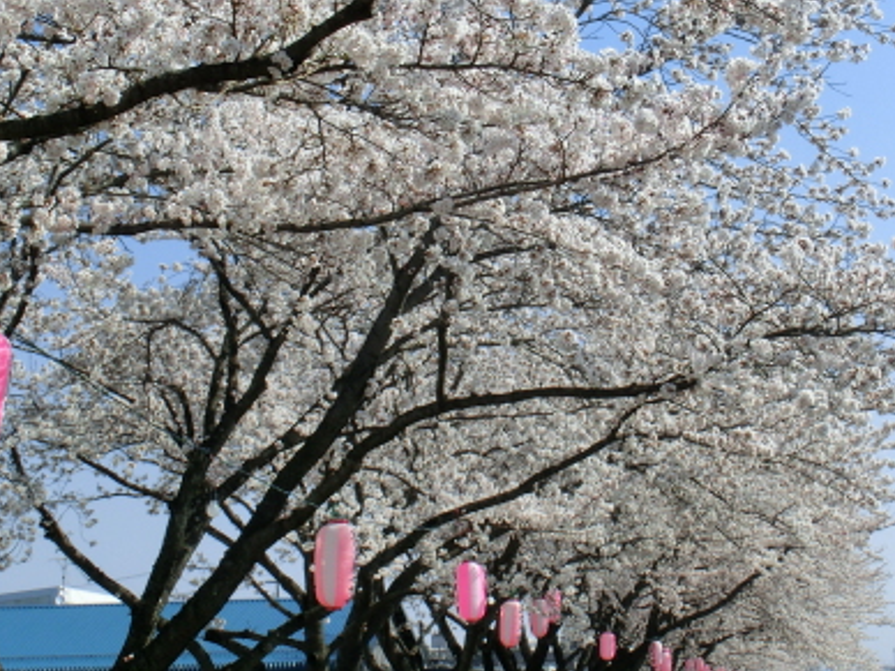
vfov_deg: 15.7
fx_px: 2430
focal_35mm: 94
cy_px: 272
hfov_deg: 20.8
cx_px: 542
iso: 100
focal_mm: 10.04
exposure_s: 1/160
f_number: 11.4
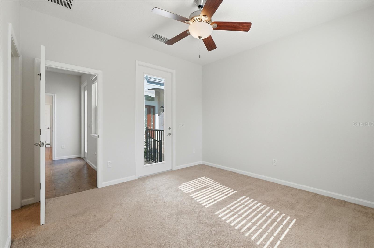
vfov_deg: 77.2
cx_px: 187
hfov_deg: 100.5
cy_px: 124
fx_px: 156
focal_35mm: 15
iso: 100
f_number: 7.1
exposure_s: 1/125
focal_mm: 10
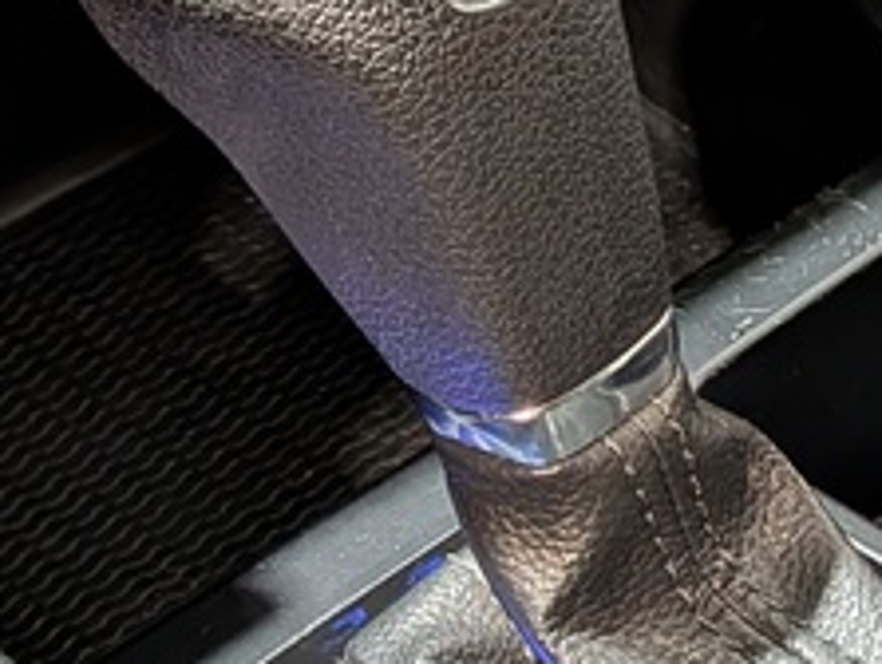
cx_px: 1218
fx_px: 2807
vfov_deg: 13.2
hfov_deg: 16.6
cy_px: 755
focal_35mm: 110
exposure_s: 1/50
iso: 83
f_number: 1.7
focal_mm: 4.53
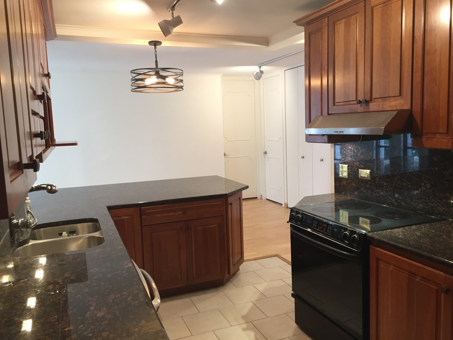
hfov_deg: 61.7
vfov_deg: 48.2
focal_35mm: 29
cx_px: 226
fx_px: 380
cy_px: 170
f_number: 2.2
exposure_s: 1/30
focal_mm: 4.15
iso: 100
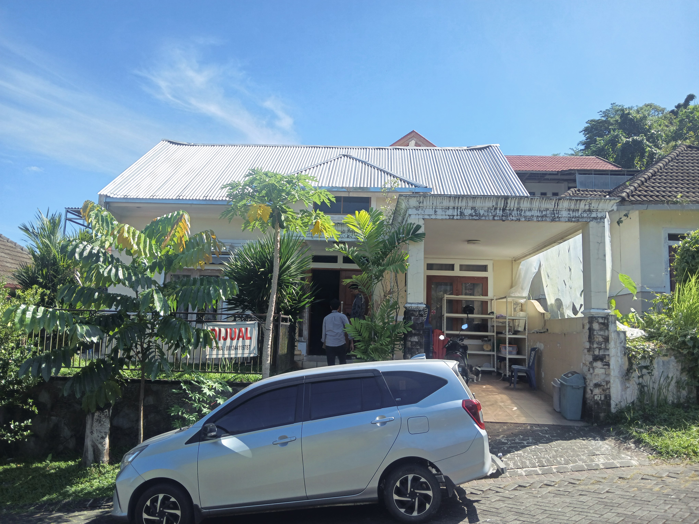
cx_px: 350
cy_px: 262
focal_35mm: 26
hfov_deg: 67.3
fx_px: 525
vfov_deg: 53.1
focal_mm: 3.98
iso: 20
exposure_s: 1/614
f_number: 1.8
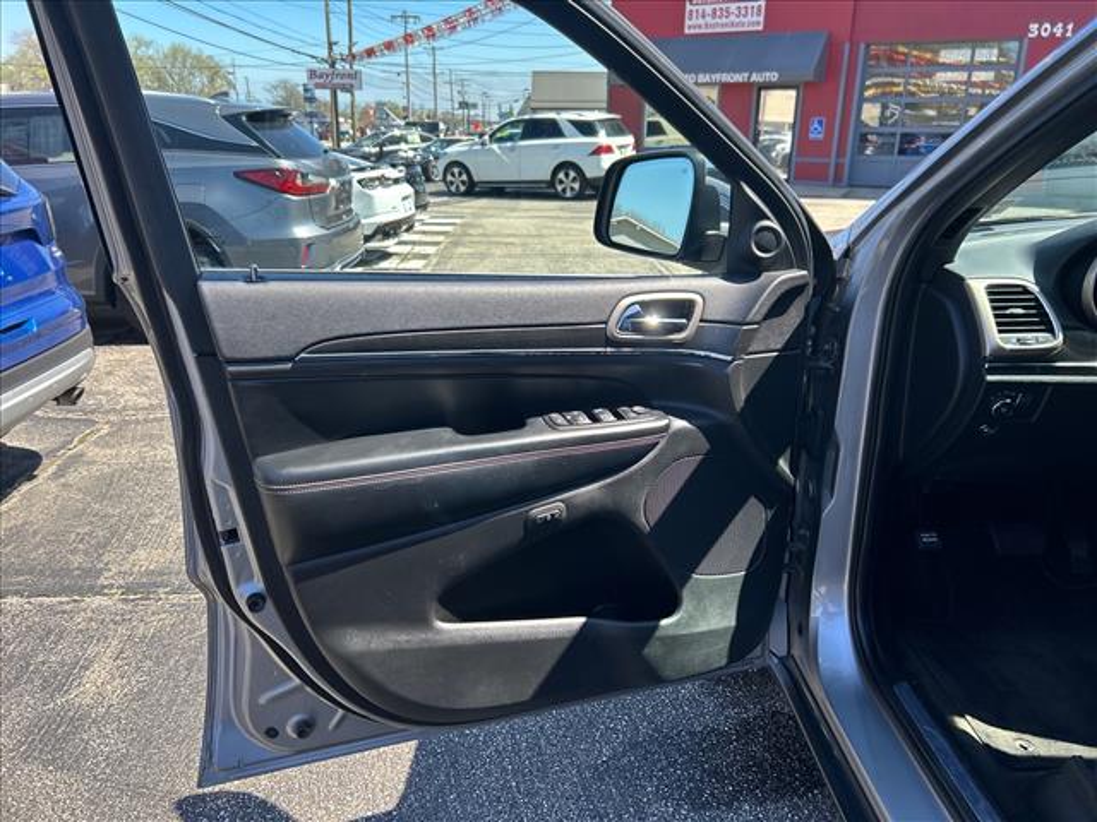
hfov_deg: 67.3
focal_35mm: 26
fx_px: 824
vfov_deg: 53.1
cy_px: 411
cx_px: 548
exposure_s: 1/902
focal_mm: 5.7
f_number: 1.5
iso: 50
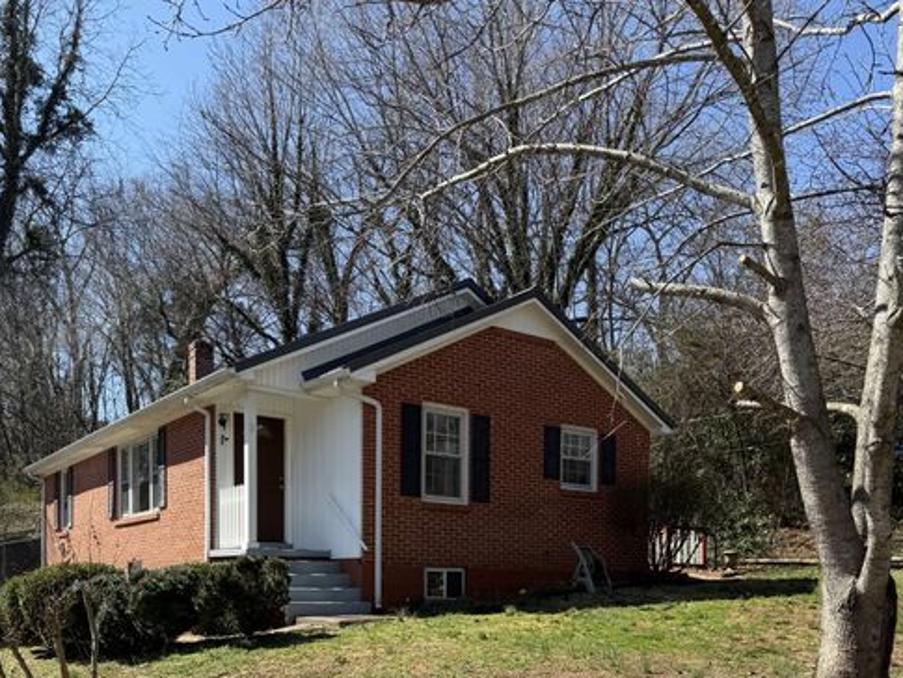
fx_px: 861
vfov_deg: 40.3
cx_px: 460
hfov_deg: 55.3
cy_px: 590
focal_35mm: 33
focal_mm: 6.76
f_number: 1.78
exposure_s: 1/2232
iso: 80
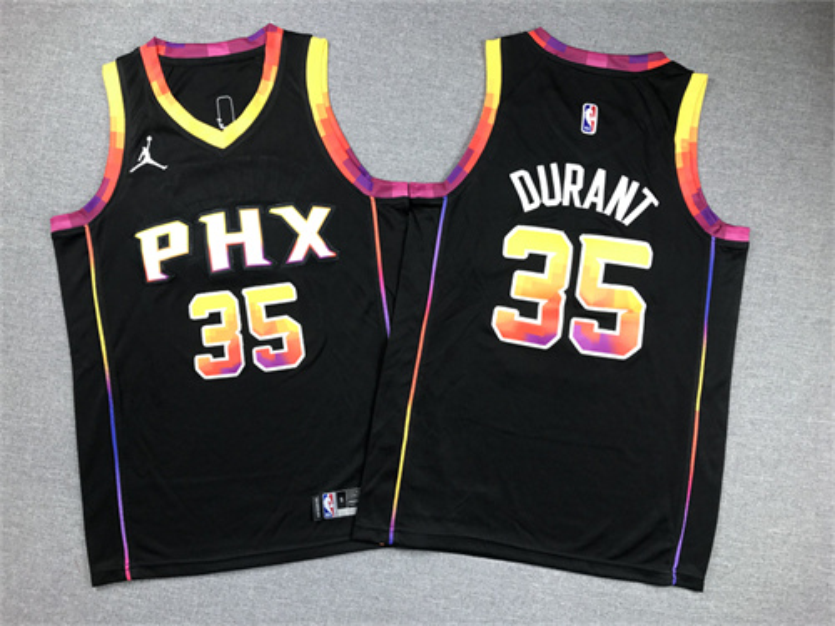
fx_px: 675
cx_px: 418
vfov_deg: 49.7
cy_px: 313
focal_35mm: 28
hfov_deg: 63.4
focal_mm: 3.99
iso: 32
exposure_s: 1/50
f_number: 1.8
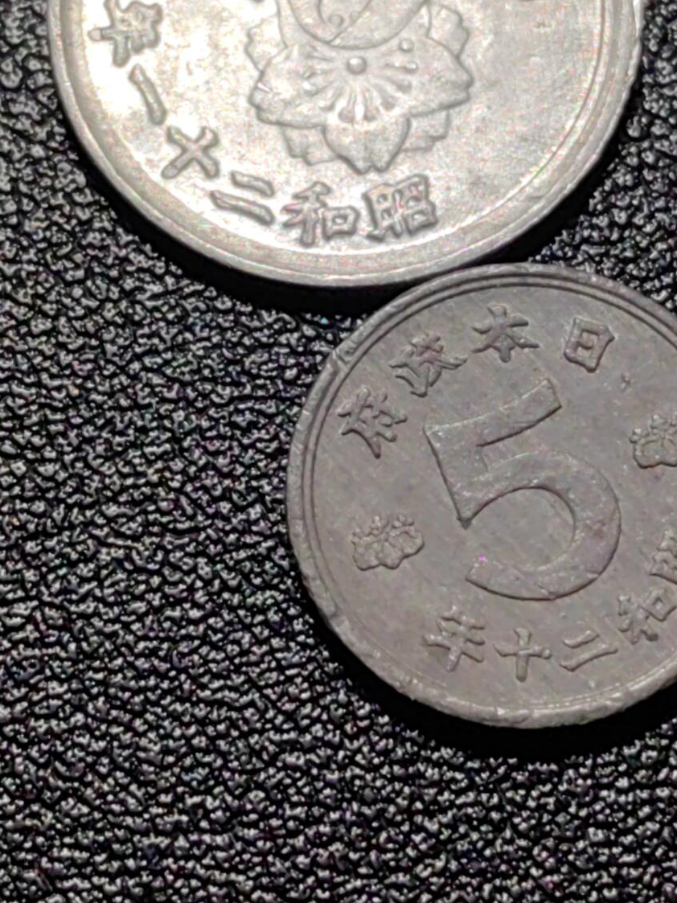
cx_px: 374
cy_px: 249
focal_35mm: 133
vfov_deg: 14.8
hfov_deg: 11.1
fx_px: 3469
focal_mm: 5.75
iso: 50
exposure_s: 1/336
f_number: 2
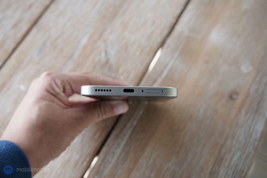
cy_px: 89
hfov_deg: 44.5
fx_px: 326
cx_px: 134
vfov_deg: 30.5
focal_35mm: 44
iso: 320
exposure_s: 1/125
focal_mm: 44
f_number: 5.6
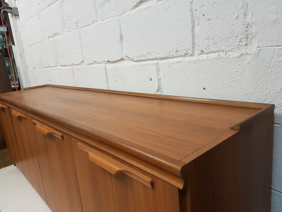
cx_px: 141
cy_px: 106
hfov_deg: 67.3
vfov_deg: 53.1
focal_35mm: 26
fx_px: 212
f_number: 1.7
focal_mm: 4.2
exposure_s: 1/33
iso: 160
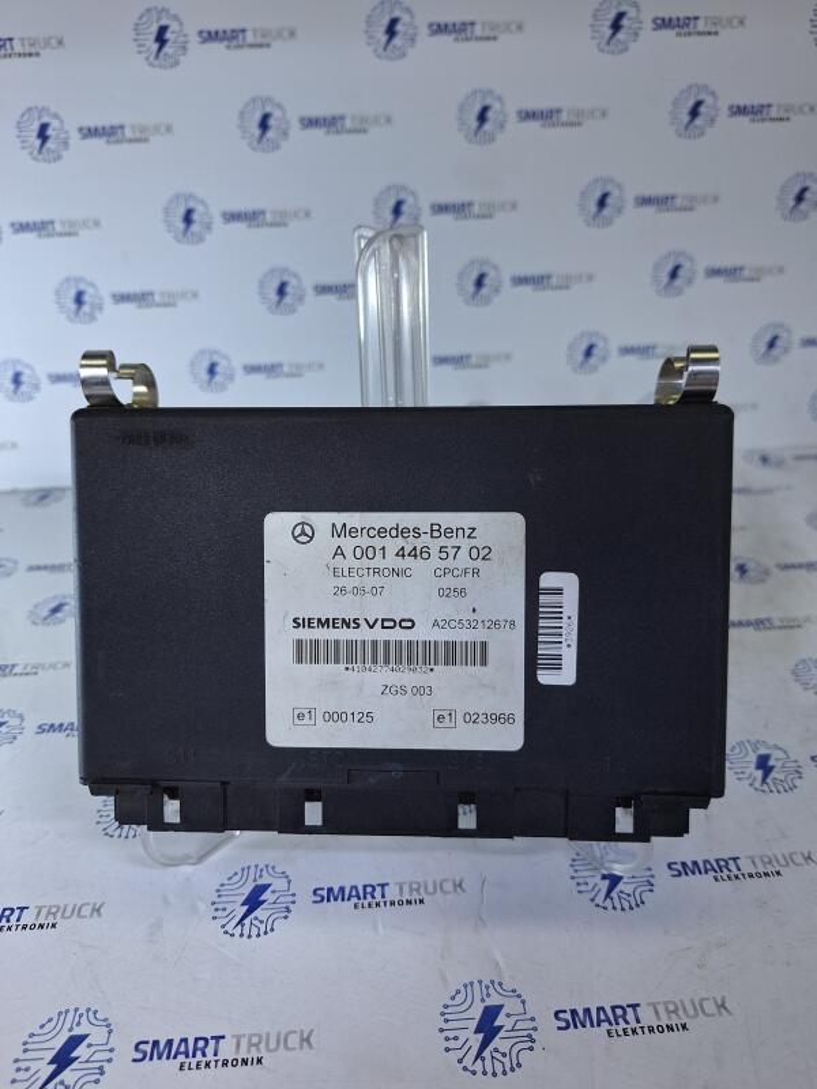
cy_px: 544
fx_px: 724
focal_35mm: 23
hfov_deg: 58.9
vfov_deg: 73.9
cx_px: 408
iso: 100
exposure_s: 1/50
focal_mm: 5.54
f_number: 1.8
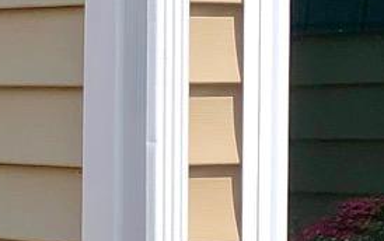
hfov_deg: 9.5
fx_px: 2284
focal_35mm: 218
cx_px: 0
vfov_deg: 6.0
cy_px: 230
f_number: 1.8
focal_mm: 4
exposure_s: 1/1499
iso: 20
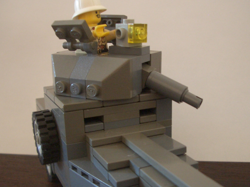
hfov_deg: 40.3
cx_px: 145
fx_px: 340
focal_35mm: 47
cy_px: 113
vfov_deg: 30.8
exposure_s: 1/30
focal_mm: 5.8
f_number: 2.6
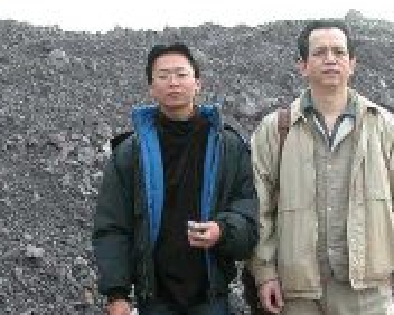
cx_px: 226
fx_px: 992
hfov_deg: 22.5
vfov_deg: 17.7
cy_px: 297
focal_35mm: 85
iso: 100
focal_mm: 8.9
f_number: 4.5
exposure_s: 1/114
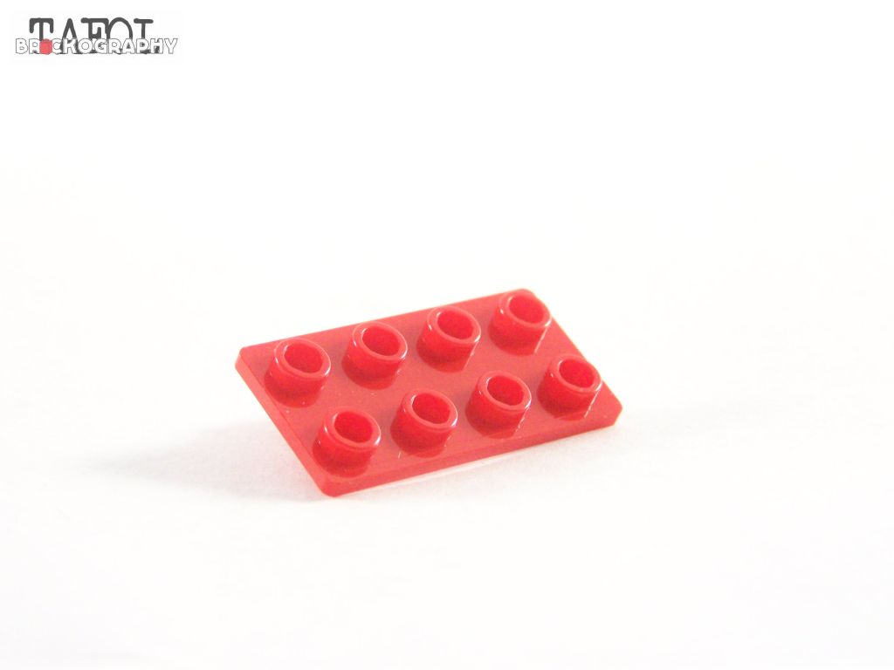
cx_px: 447
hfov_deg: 18.7
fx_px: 2712
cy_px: 335
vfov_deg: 14.1
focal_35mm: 105
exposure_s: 1/60
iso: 400
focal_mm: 17.5
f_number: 3.2
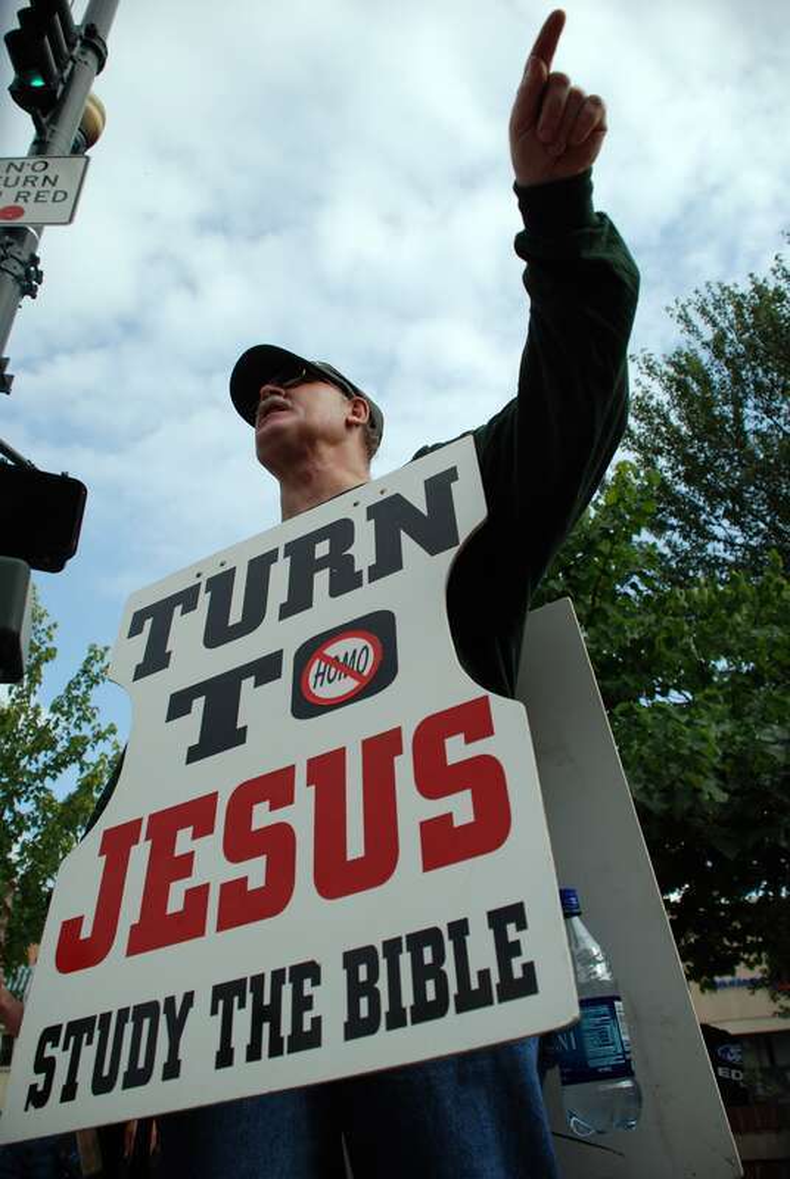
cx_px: 395
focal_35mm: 27
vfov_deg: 67.3
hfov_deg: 48.1
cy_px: 590
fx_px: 886
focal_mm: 18
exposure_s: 1/1000
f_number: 4
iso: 200
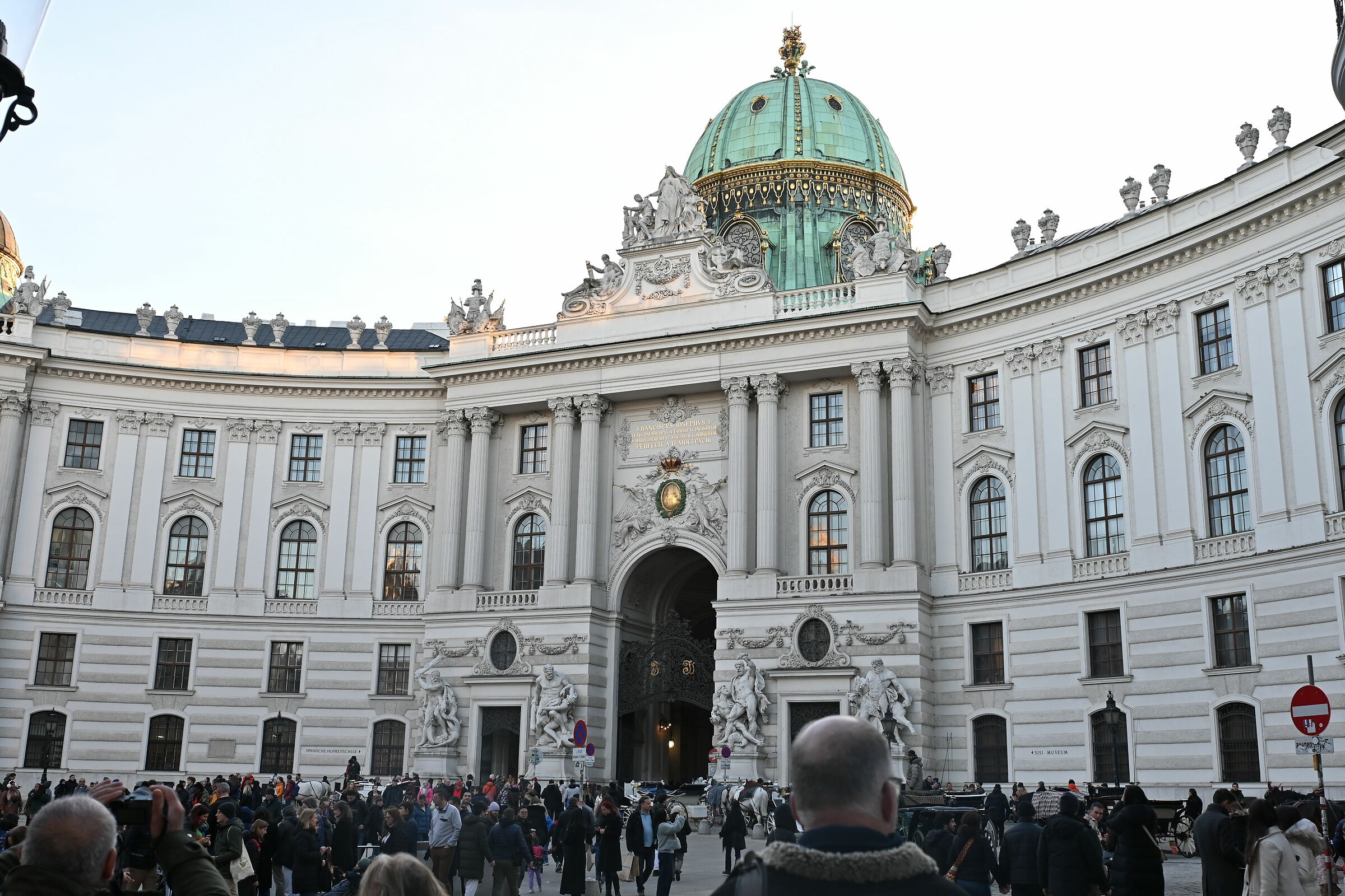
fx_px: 1345
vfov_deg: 36.9
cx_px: 672
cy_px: 448
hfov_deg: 53.1
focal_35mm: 36
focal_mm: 24
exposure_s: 1/125
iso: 200
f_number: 5
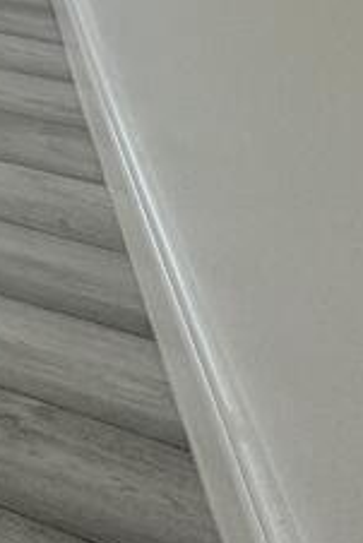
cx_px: -649
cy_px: -329
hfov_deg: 12.4
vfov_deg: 22.9
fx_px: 997
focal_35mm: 66
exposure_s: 1/100
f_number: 2.2
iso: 80
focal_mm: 2.22
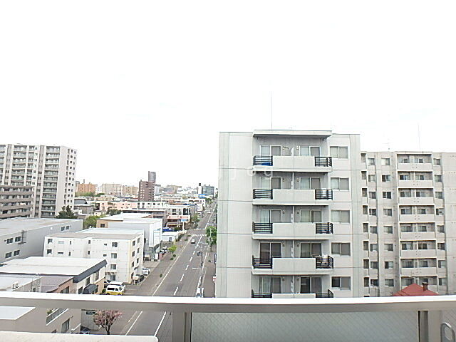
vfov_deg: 63.4
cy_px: 171
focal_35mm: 21
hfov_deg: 79.0
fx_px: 277
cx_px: 228
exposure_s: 1/200
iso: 125
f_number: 3.5
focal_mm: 3.7
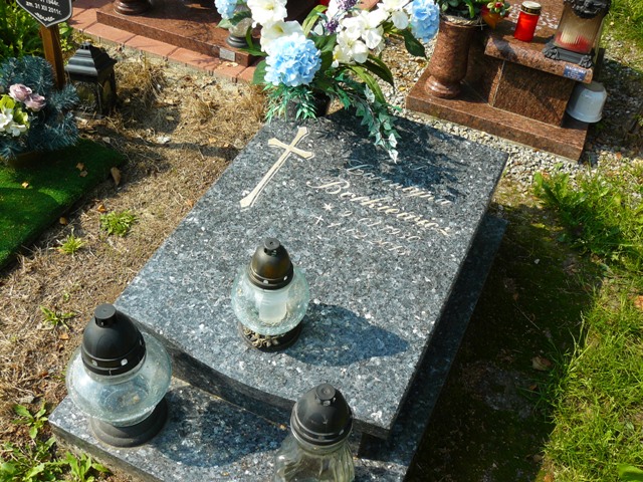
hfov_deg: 51.4
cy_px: 241
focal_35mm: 36
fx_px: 669
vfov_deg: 39.7
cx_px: 322
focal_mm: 6
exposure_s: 1/250
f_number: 5
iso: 100
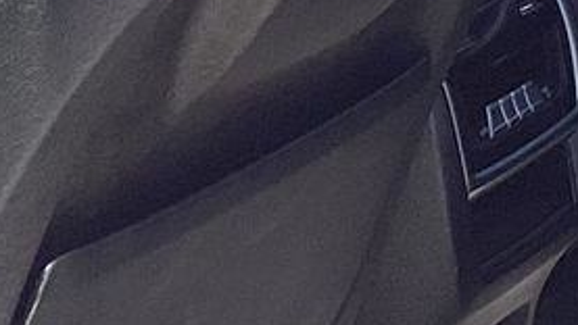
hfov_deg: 10.5
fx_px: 2989
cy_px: -183
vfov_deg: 6.2
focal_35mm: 195
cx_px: 958
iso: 25
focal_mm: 3.3
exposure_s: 1/161
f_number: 2.4
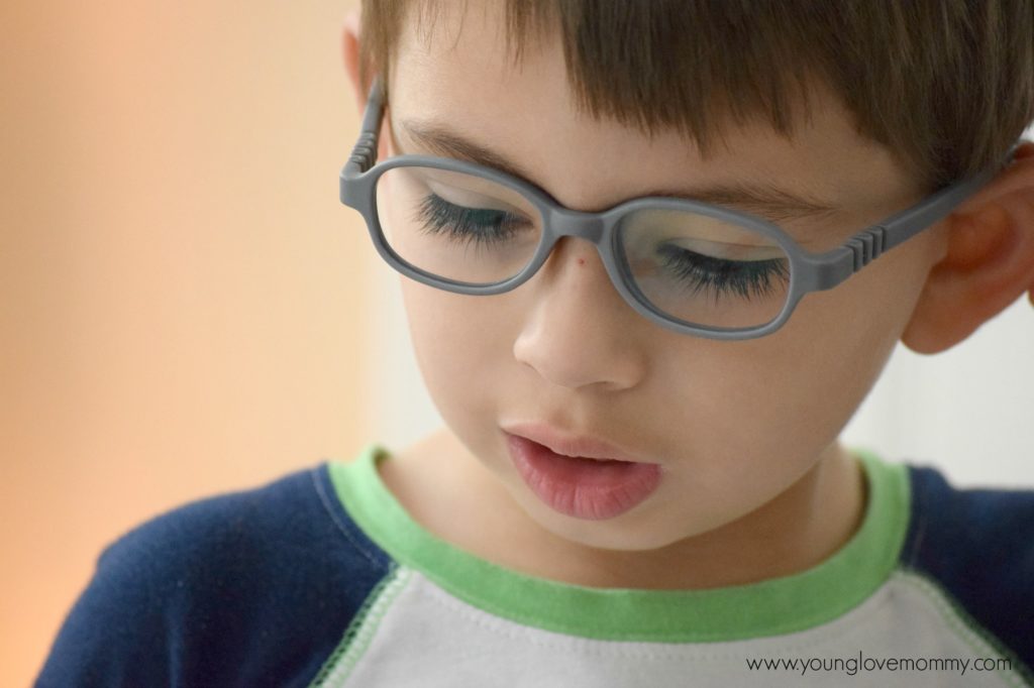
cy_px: 344
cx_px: 517
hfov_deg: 8.3
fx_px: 7106
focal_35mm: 248
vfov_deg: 5.5
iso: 3200
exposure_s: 1/400
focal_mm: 165
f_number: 5.3
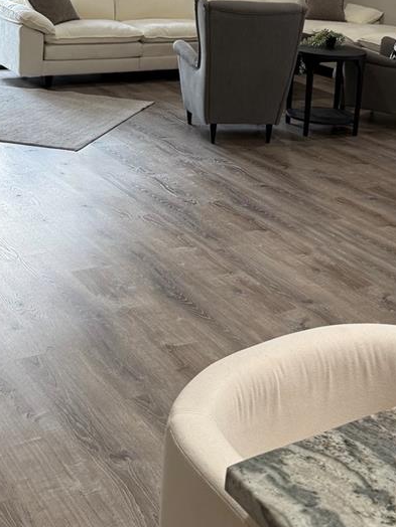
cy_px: 68
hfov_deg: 26.5
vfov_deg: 33.4
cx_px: 251
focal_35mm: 55
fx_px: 839
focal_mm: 6.76
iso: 160
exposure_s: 1/120
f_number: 1.78
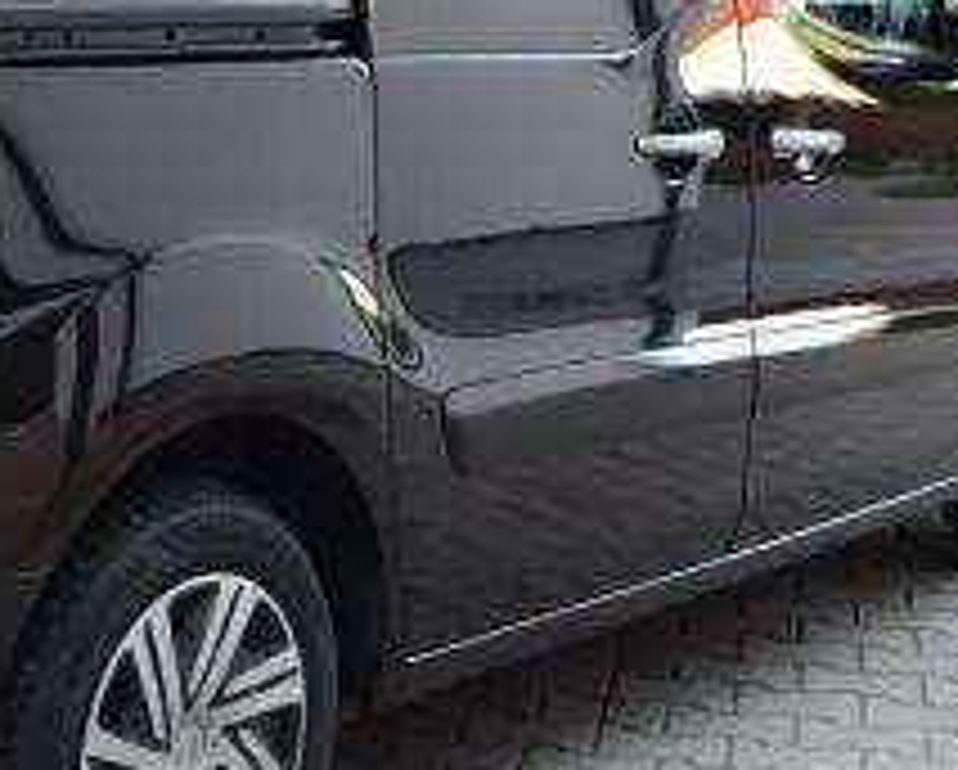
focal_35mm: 93
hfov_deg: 20.0
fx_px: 2640
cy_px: 266
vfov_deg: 16.5
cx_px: 18
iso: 400
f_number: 5
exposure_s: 1/125
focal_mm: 22
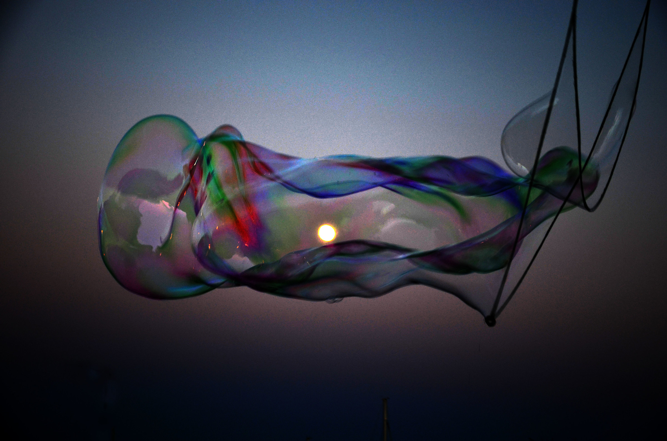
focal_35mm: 78
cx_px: 334
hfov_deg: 26.0
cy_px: 220
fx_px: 1442
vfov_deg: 17.4
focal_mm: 52
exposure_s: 1/60
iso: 400
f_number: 5
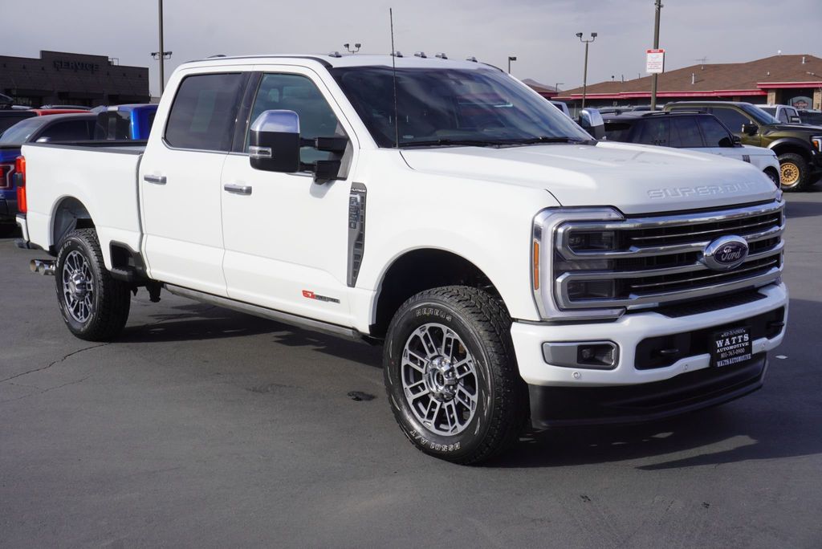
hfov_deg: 42.3
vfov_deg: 29.0
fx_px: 1062
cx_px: 411
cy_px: 274
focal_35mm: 46
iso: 100
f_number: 11
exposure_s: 1/200
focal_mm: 31
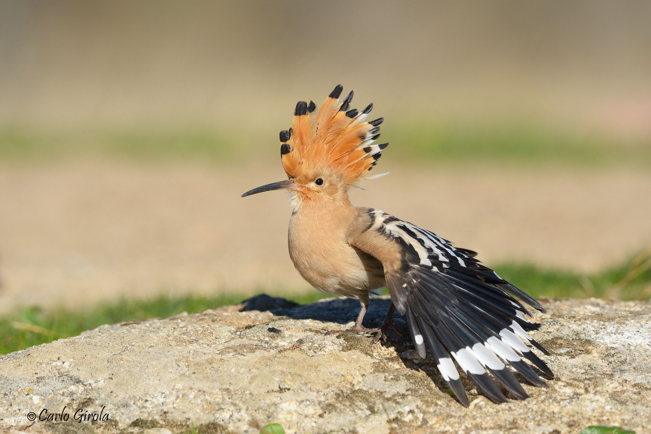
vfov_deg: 2.3
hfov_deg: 3.4
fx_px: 10849
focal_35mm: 600
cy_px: 217
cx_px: 326
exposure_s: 1/2000
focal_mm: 600
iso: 1000
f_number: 6.3
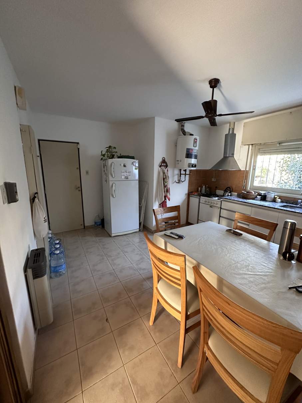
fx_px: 163
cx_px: 151
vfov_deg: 102.1
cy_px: 202
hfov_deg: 85.7
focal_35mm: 14
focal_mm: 2.22
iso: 640
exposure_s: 1/60
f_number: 2.2
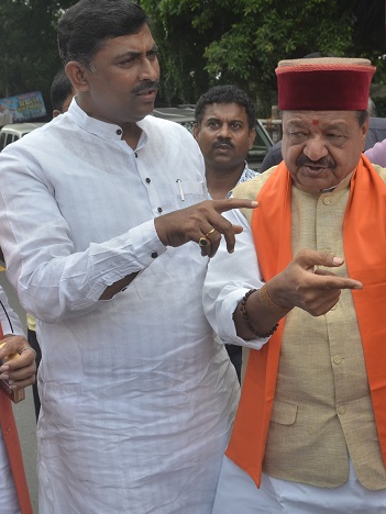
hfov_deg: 30.8
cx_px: 232
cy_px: 230
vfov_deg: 40.4
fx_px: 699
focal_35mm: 47
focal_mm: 18
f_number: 5.6
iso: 125
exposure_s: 1/320
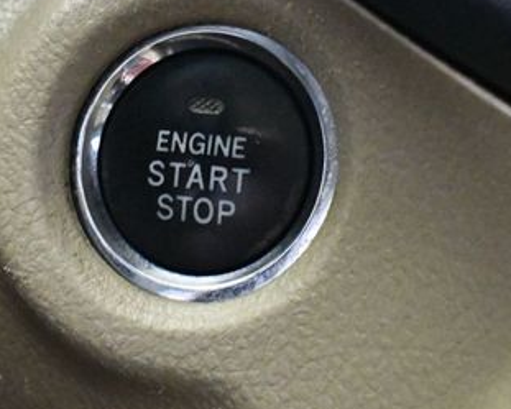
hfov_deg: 13.1
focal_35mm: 147
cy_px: 168
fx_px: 2224
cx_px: 209
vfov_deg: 10.5
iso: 12800
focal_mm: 38
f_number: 4.8
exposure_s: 1/50
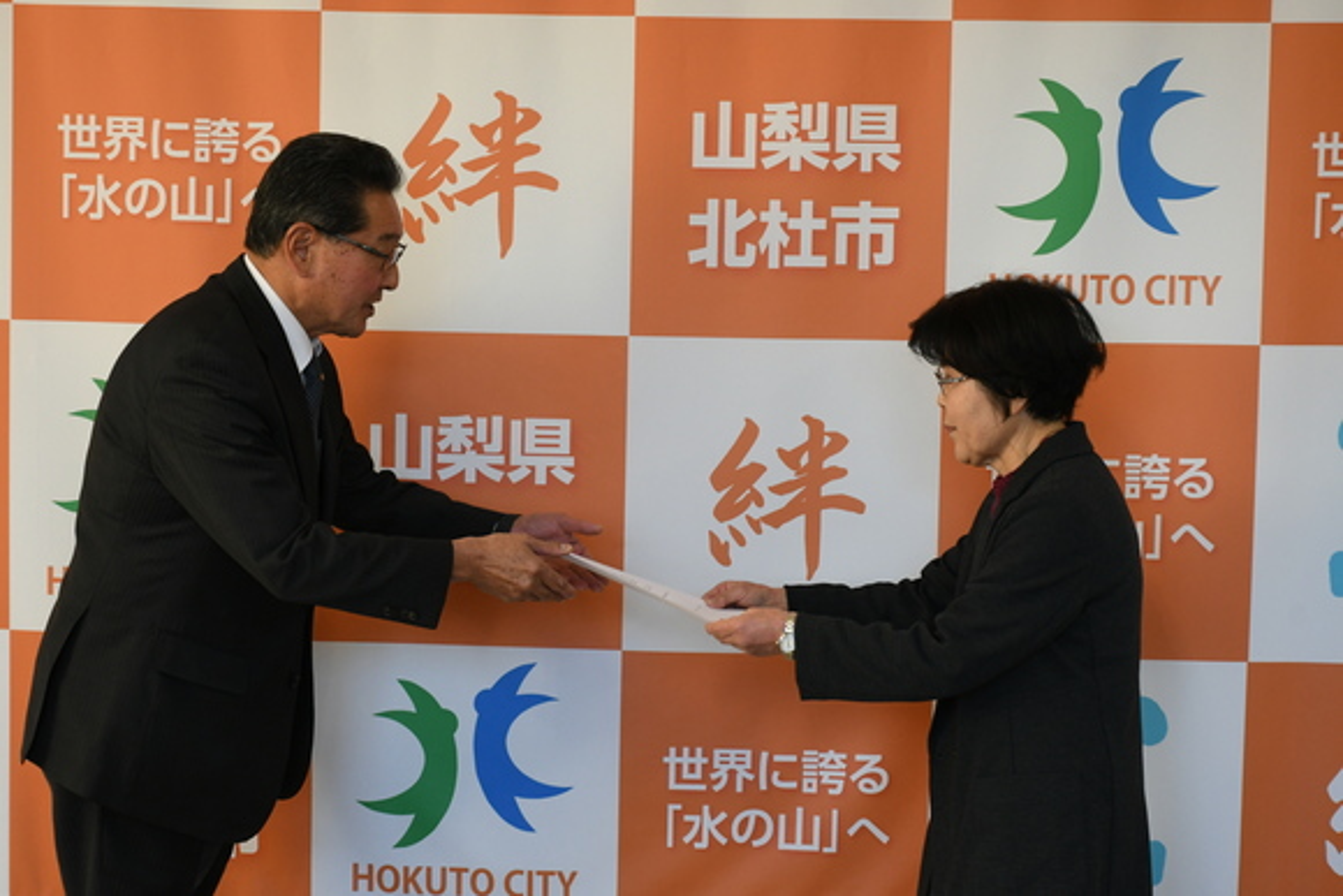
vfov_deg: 17.5
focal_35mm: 78
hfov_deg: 26.0
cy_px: 448
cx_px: 672
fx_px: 2910
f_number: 6.3
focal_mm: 52
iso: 1250
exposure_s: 1/160
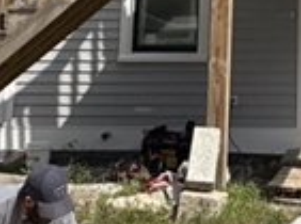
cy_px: -230
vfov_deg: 12.6
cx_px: 374
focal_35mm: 102
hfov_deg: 18.2
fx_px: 885
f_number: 2.2
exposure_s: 1/2506
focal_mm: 2.22
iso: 50
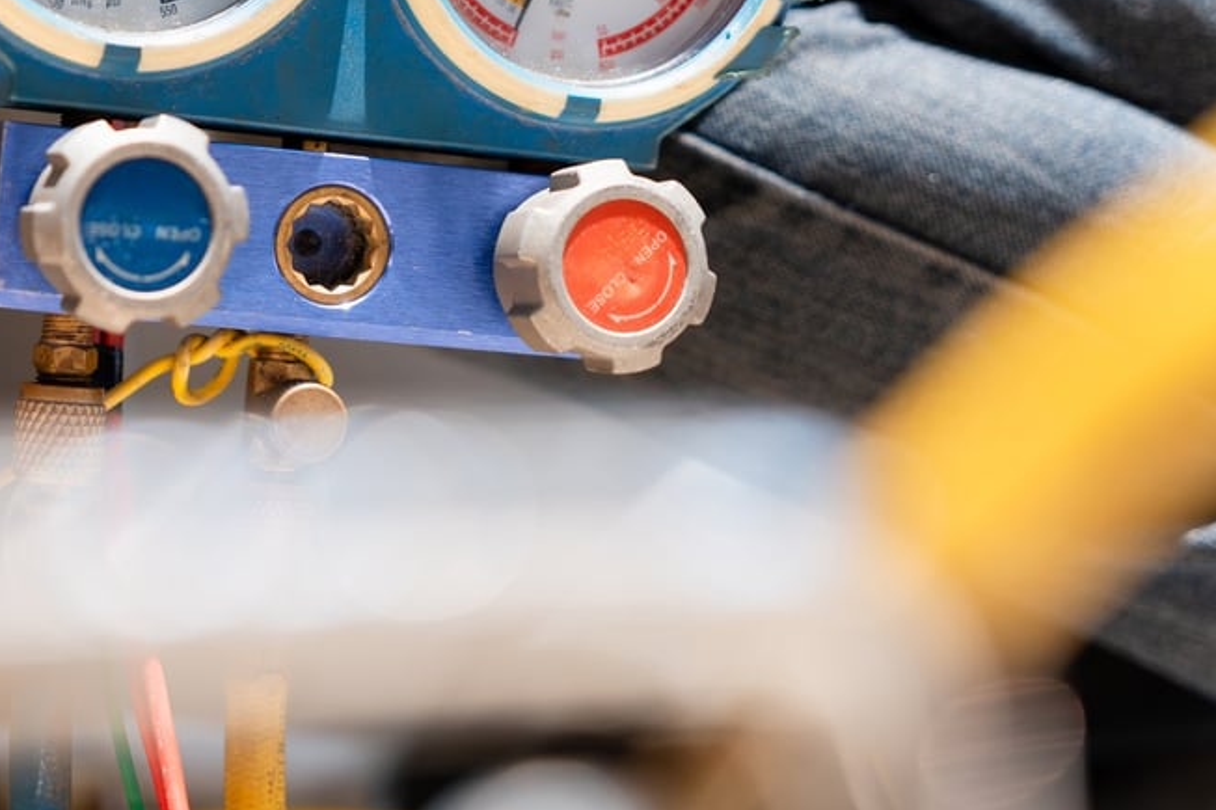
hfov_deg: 19.7
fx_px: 3454
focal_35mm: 102
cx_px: 220
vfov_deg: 13.3
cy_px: 217
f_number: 2.8
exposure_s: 1/640
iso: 125
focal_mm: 55.7
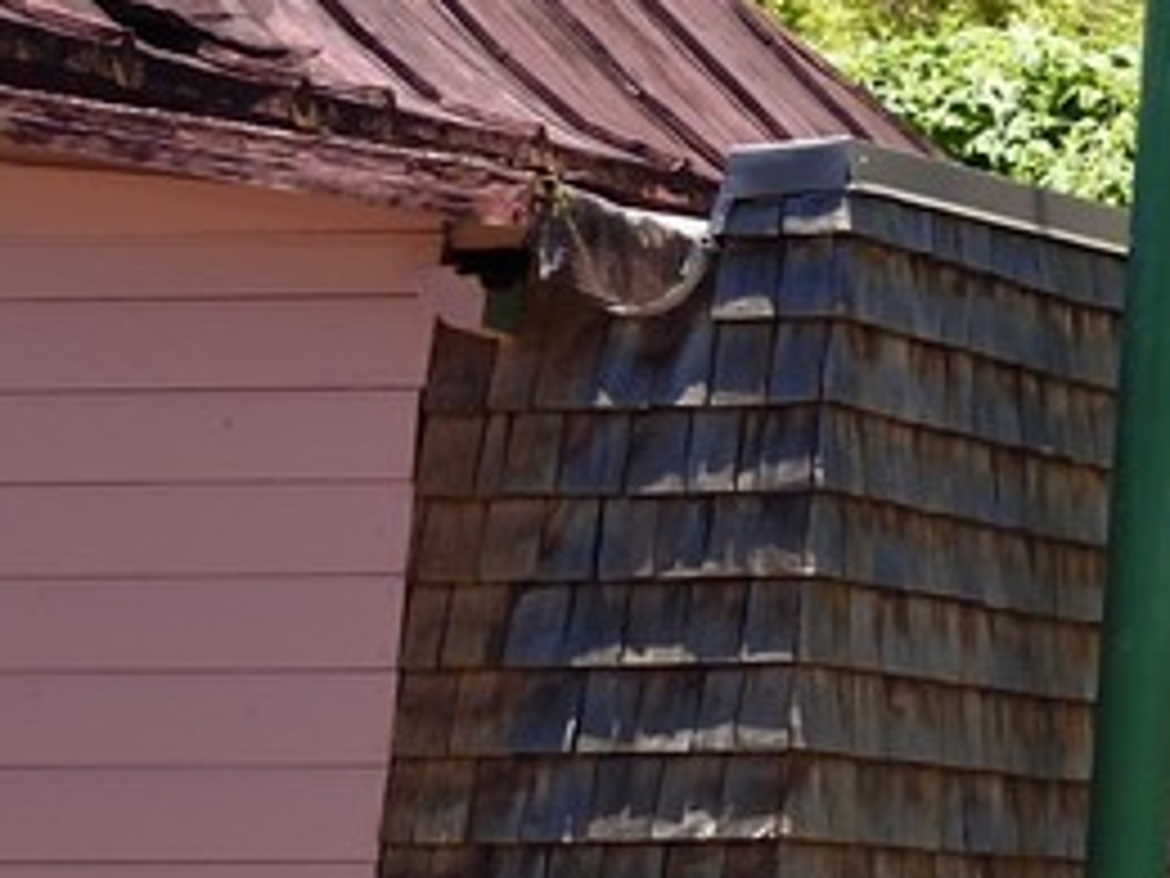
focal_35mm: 183
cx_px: 3550
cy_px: -79
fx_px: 6185
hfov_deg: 8.8
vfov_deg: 8.1
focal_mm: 31
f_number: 8
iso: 200
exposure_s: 1/250
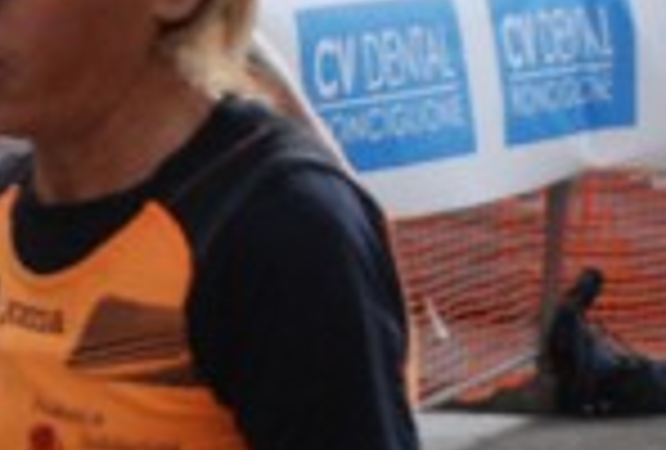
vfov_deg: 3.9
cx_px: -270
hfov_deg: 5.8
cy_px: 304
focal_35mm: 352
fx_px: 6539
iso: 1000
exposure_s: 1/1000
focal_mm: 58
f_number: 5.3
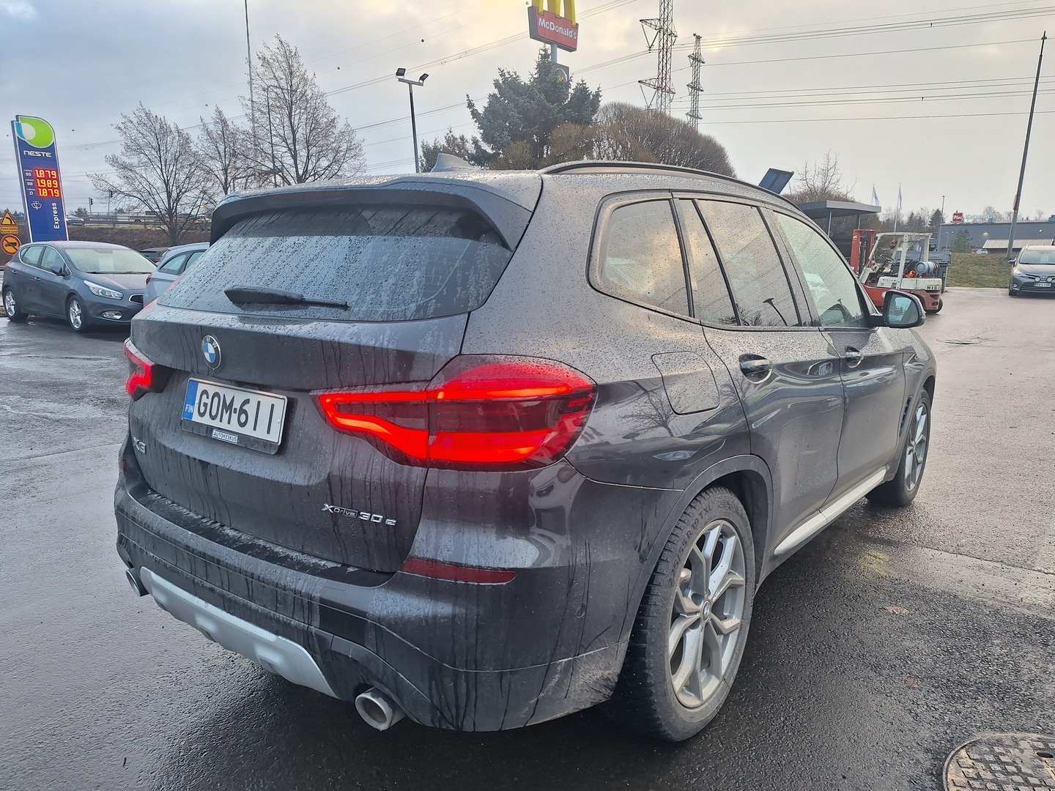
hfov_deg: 73.9
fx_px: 701
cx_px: 528
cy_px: 396
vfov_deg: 58.9
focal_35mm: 23
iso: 40
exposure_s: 1/180
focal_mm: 5.54
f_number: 1.8
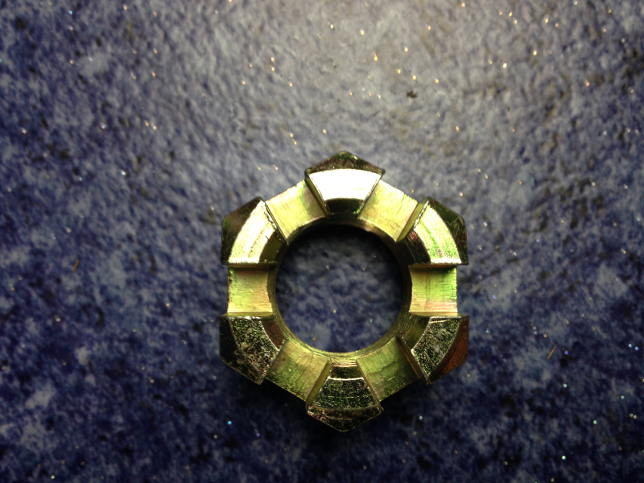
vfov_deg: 42.9
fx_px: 614
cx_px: 322
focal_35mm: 33
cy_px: 242
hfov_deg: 55.4
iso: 50
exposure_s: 1/24
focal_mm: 4.12
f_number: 2.4
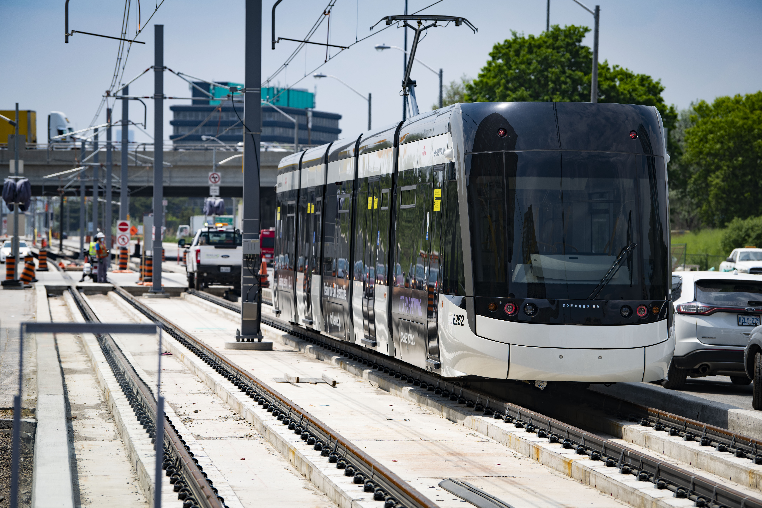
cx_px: 381
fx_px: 3069
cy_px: 254
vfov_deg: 9.5
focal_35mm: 145
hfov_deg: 14.2
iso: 64
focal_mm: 145
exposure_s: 1/500
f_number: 5
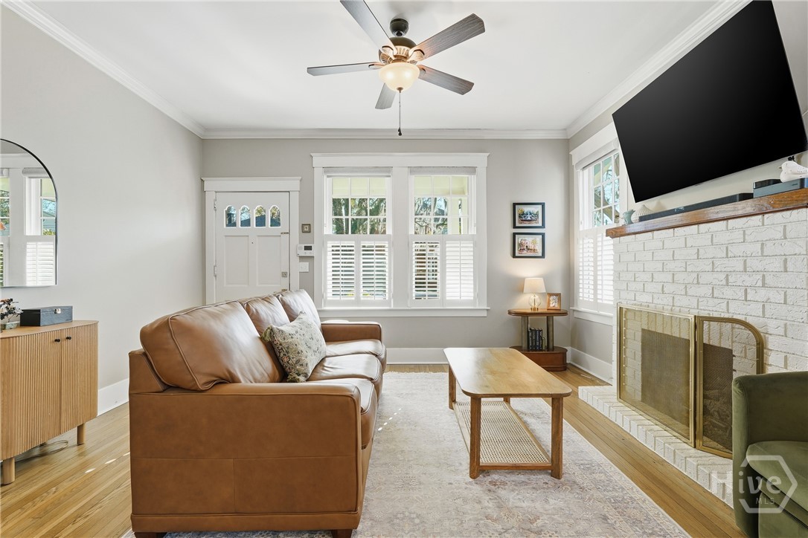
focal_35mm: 16
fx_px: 359
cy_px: 269
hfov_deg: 96.7
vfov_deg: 73.7
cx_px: 404
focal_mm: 16
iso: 320
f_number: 9
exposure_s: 1/200
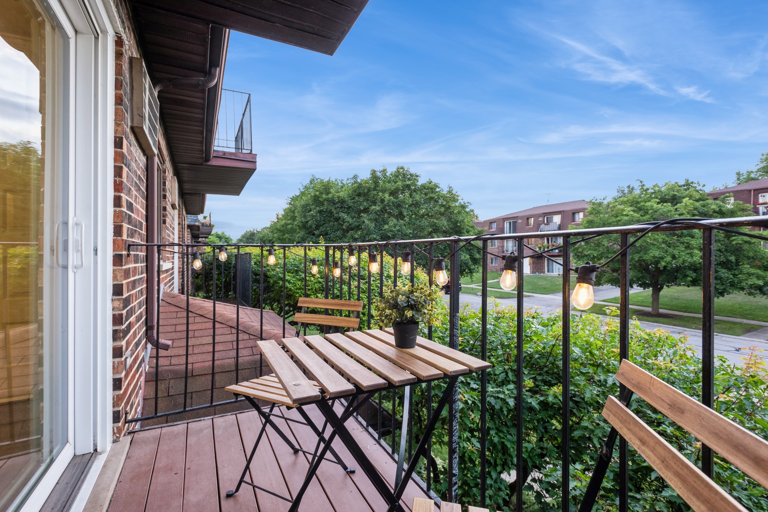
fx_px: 363
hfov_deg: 93.3
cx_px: 384
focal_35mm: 17
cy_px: 256
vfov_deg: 70.5
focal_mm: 17
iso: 400
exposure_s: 1/5
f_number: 8
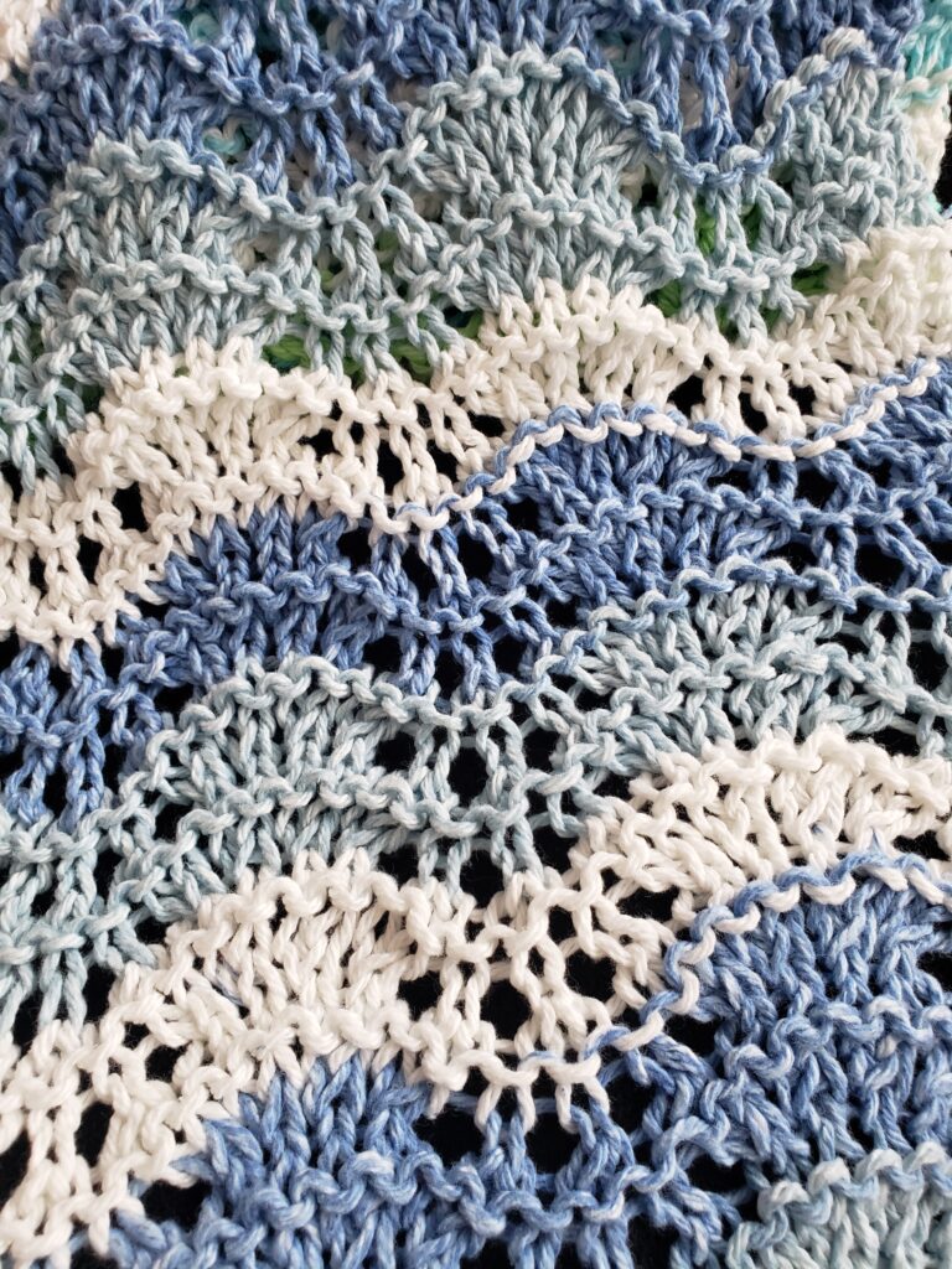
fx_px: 953
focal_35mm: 26
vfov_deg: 67.3
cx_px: 476
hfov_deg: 53.1
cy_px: 634
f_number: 2.4
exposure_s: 1/40
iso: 250
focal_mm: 4.3
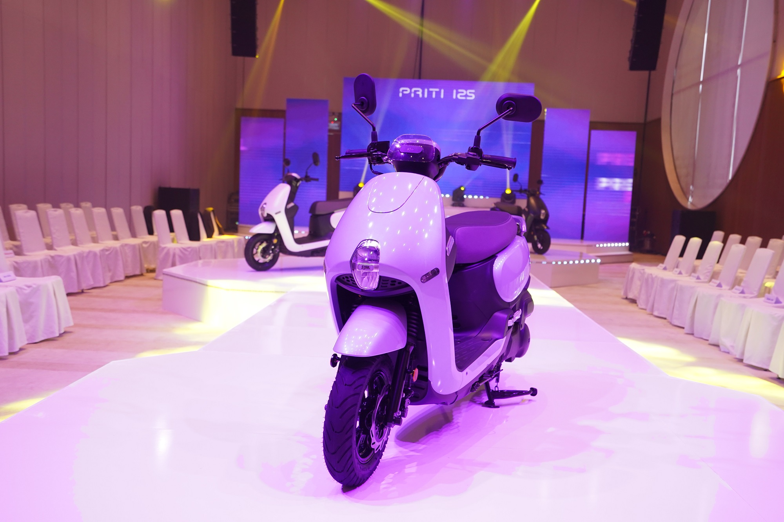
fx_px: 719
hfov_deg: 57.2
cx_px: 392
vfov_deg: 40.0
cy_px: 261
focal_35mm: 33
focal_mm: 33
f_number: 4
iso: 1600
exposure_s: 1/160
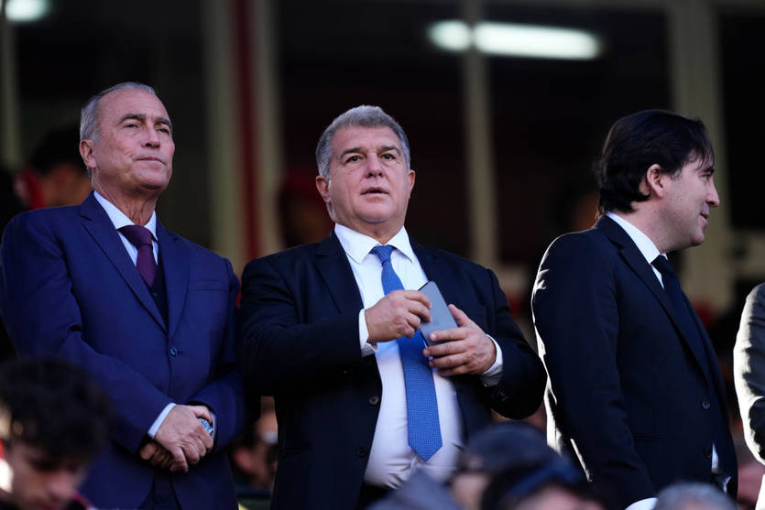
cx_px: 382
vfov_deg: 3.4
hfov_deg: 5.2
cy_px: 255
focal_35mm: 400
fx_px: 8501
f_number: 2.8
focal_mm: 400
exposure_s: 1/1600
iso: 800
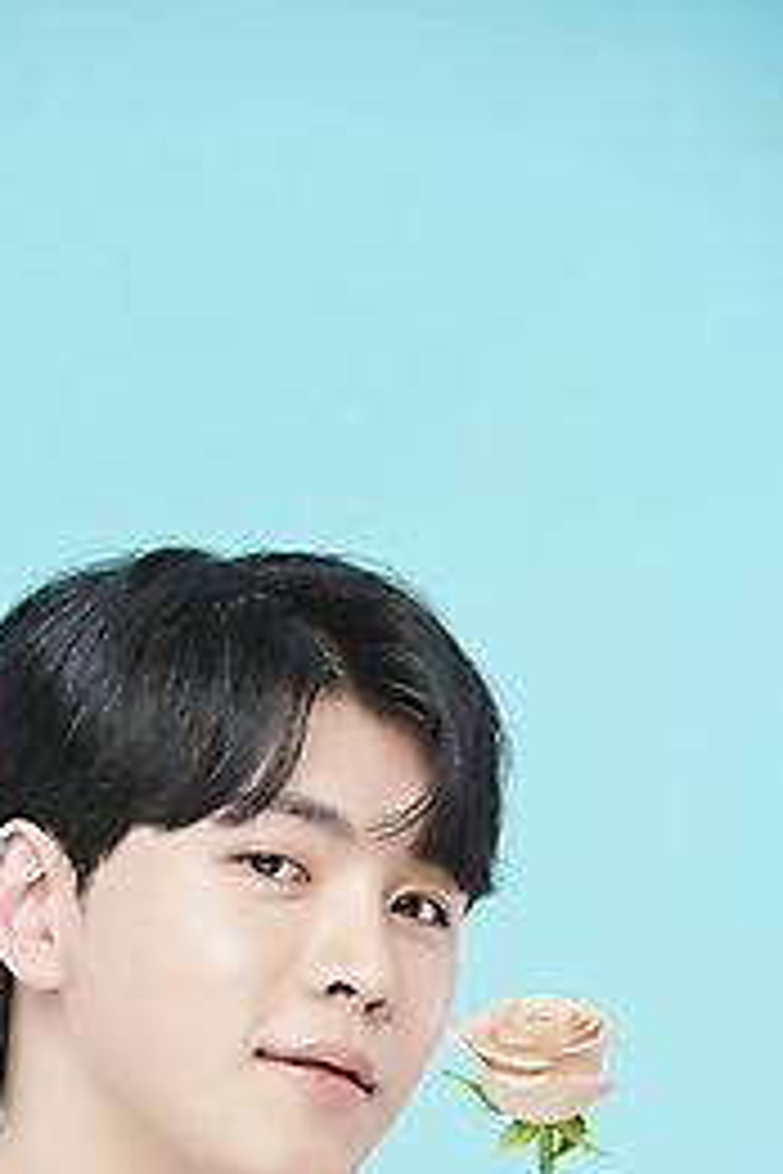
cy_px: 891
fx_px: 10015
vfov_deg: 6.7
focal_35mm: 307
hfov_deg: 4.5
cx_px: 191
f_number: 7.1
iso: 64
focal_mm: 200
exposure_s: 1/125
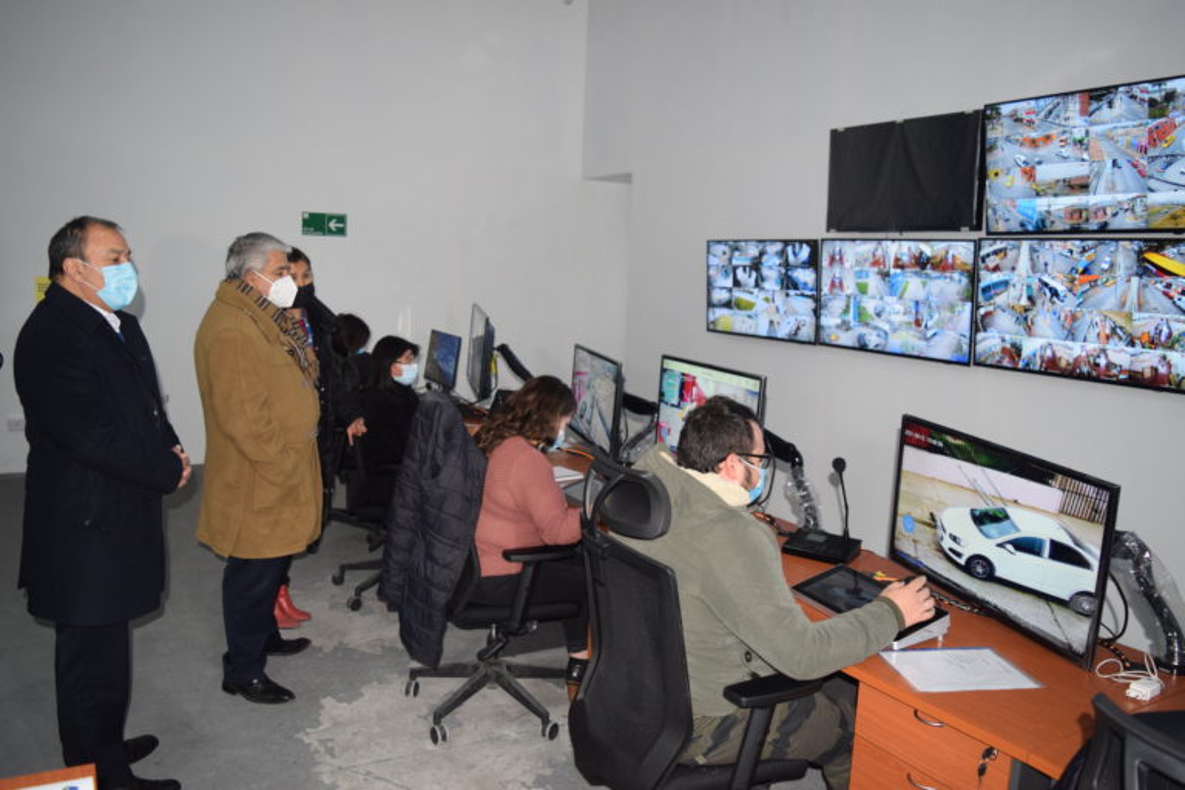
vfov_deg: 47.9
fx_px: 889
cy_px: 395
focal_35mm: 27
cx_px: 592
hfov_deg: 67.4
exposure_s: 1/60
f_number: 4
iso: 800
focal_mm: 18
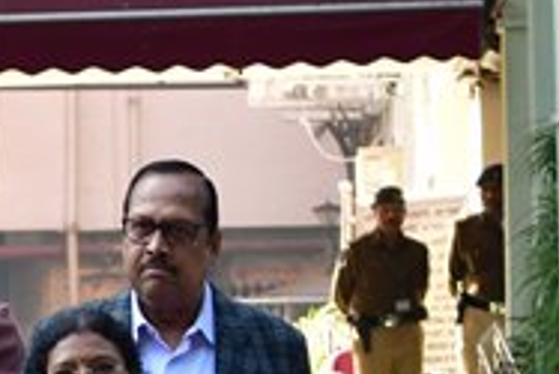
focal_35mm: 449
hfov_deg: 4.6
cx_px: -206
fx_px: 6977
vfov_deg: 3.1
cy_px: 492
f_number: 5.6
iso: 500
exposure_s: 1/250
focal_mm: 70
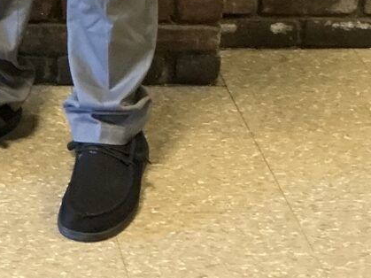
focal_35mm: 114
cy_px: -377
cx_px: -111
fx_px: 1221
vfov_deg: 11.1
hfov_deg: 16.3
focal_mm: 3
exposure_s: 1/40
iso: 250
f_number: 1.8
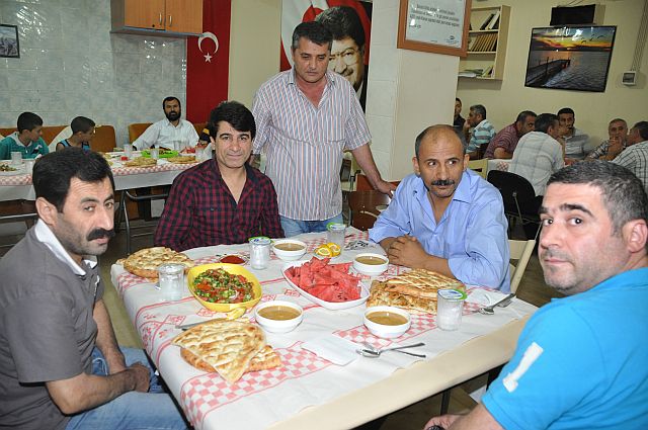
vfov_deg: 47.8
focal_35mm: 27
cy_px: 215
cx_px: 324
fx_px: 485
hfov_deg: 67.4
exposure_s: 1/60
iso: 800
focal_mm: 18
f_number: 4
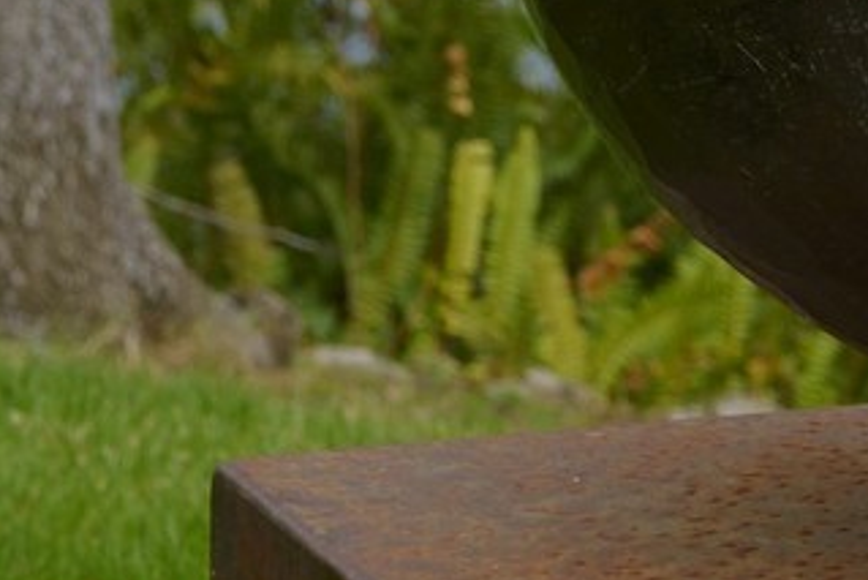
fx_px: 8466
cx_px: 2000
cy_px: -719
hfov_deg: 5.7
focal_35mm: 351
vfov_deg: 3.9
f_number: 9
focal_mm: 70
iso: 400
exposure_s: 1/400
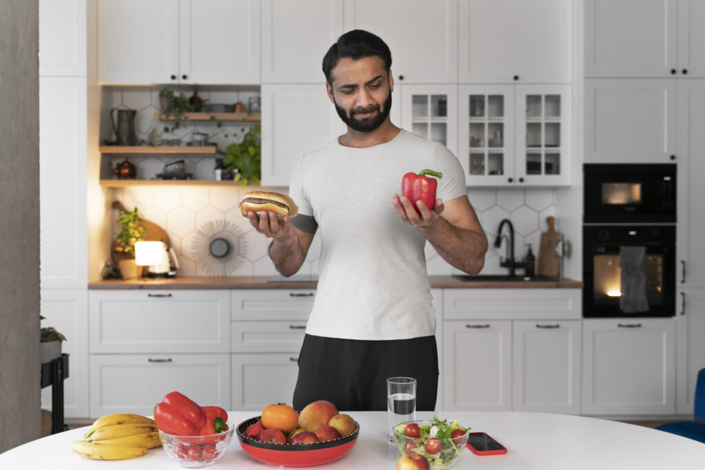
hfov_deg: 50.7
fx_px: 744
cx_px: 352
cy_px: 235
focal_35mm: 38
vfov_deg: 35.1
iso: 640
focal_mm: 38
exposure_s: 1/160
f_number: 2.8
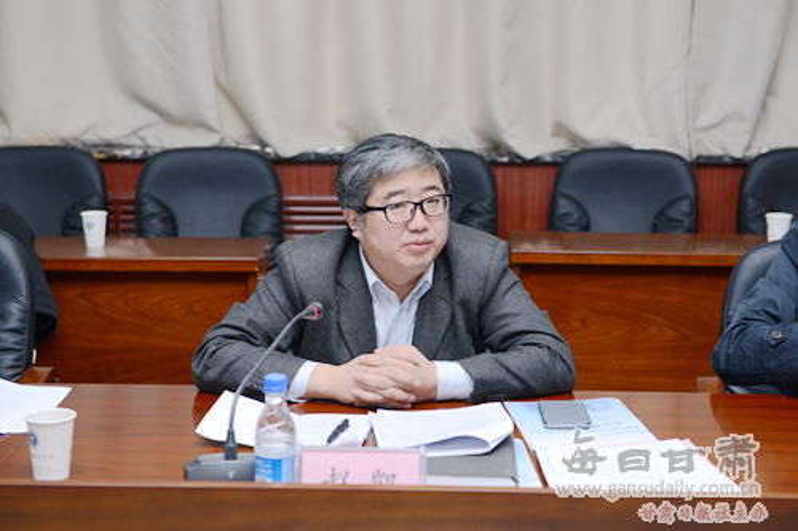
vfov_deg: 19.4
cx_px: 399
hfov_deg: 28.9
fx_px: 1551
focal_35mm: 70
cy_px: 266
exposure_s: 1/60
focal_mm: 70
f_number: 5
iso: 250
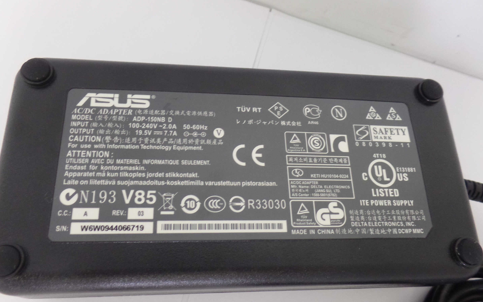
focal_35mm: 26
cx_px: 234
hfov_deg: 70.4
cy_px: 169
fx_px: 342
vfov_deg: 47.5
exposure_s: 1/30
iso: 400
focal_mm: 4.1
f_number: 2.8
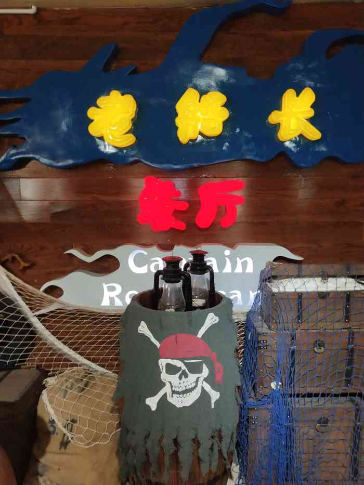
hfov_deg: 46.8
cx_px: 182
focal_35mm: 30
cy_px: 242
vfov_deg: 60.0
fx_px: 421
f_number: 1.8
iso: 217
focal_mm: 3.95
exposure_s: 1/100
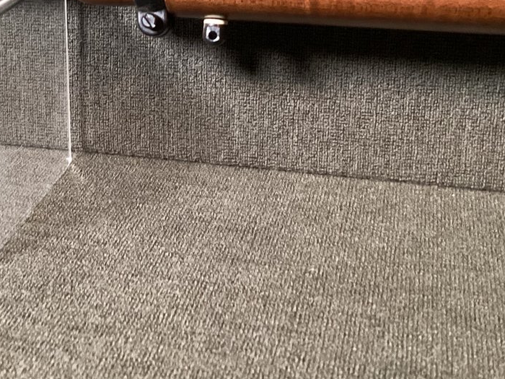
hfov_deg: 28.6
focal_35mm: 67
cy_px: 11
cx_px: 134
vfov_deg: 21.3
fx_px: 977
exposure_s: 1/50
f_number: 2.4
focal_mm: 3.3
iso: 320
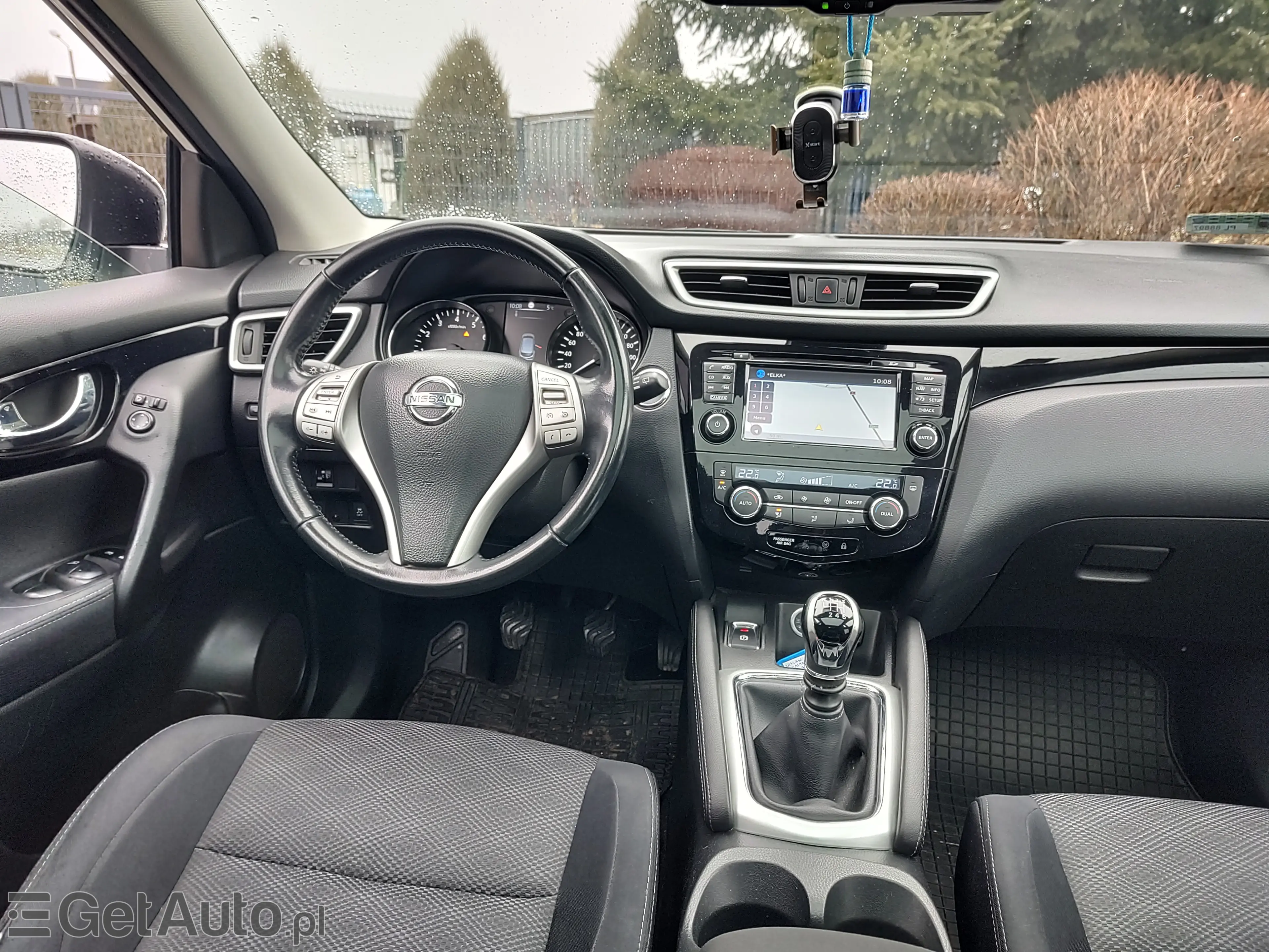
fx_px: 843
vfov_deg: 58.9
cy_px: 476
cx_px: 634
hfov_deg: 73.9
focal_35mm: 23
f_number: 1.8
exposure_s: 1/100
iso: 198
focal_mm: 5.56
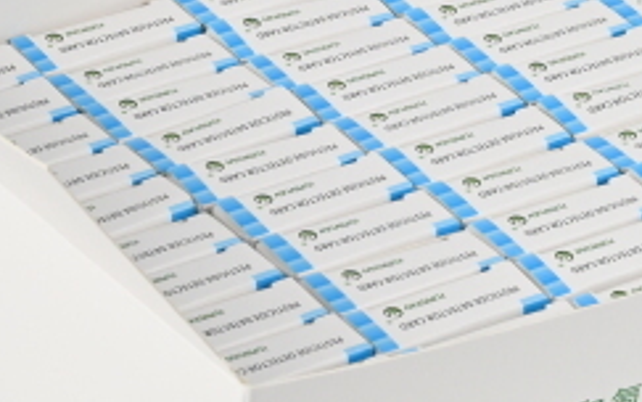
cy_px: 111
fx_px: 4953
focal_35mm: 283
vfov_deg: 4.6
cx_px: 338
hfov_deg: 7.4
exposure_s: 1/125
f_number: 11
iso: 800
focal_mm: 50
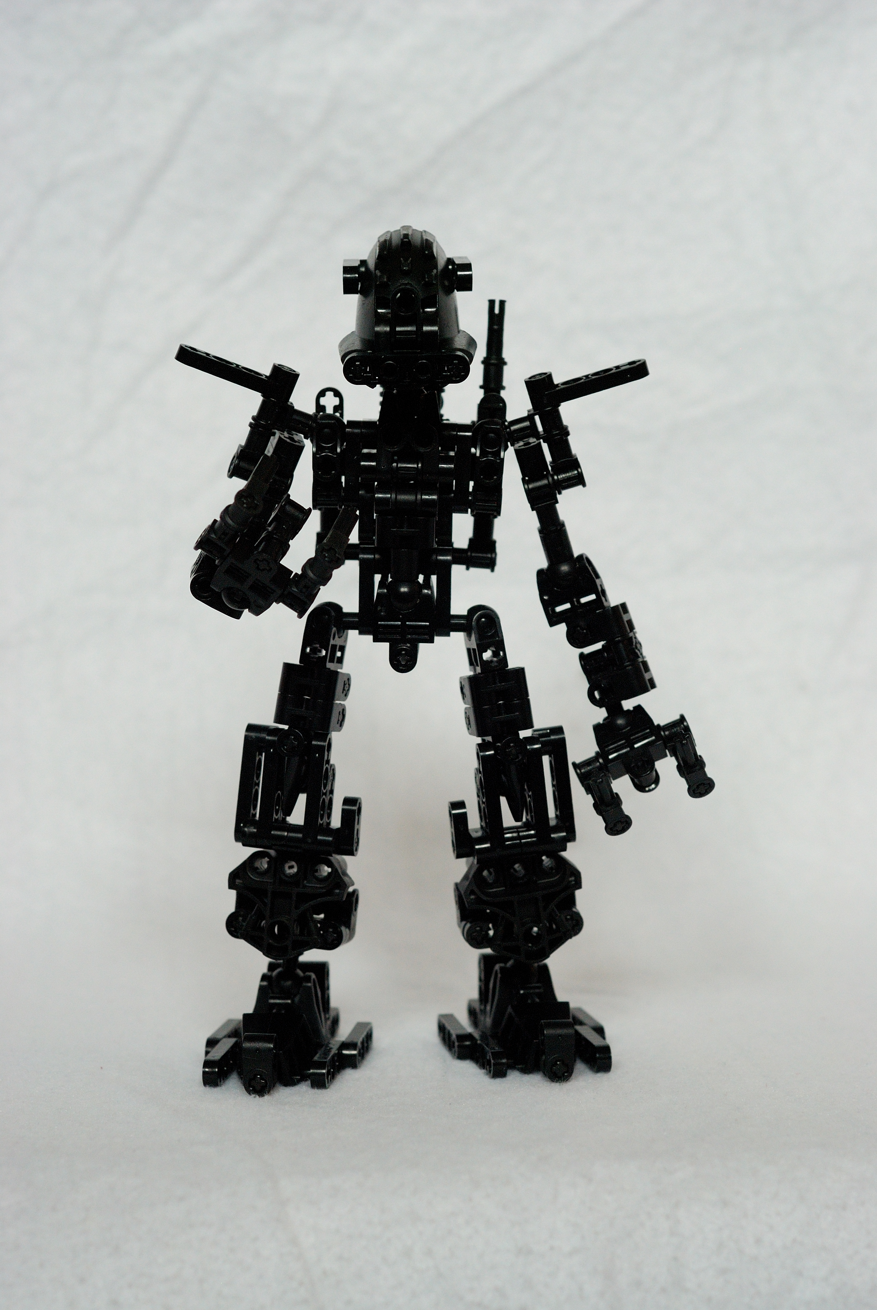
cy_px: 655
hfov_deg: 18.2
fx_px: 2733
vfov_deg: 27.0
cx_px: 438
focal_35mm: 75
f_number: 4.8
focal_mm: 50
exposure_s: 1/90
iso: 500
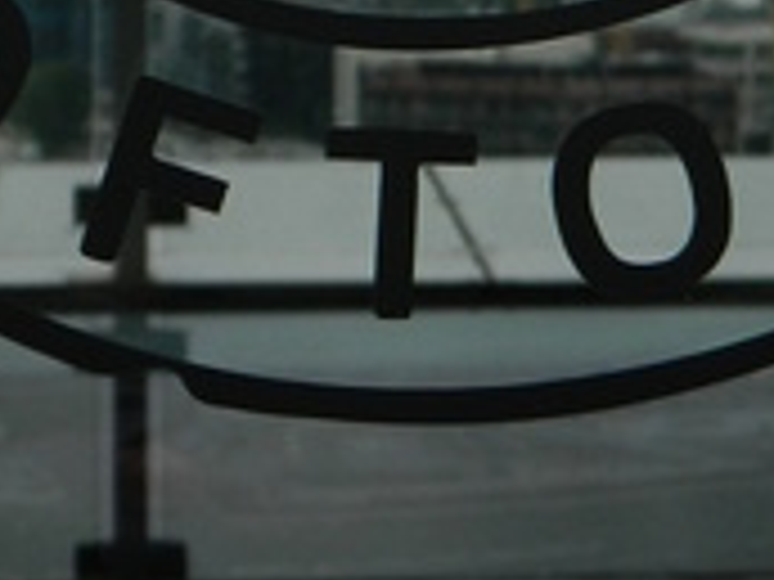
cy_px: -432
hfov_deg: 10.4
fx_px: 4271
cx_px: 428
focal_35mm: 191
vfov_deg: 7.6
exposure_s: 1/800
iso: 80
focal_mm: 7.3
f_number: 3.5
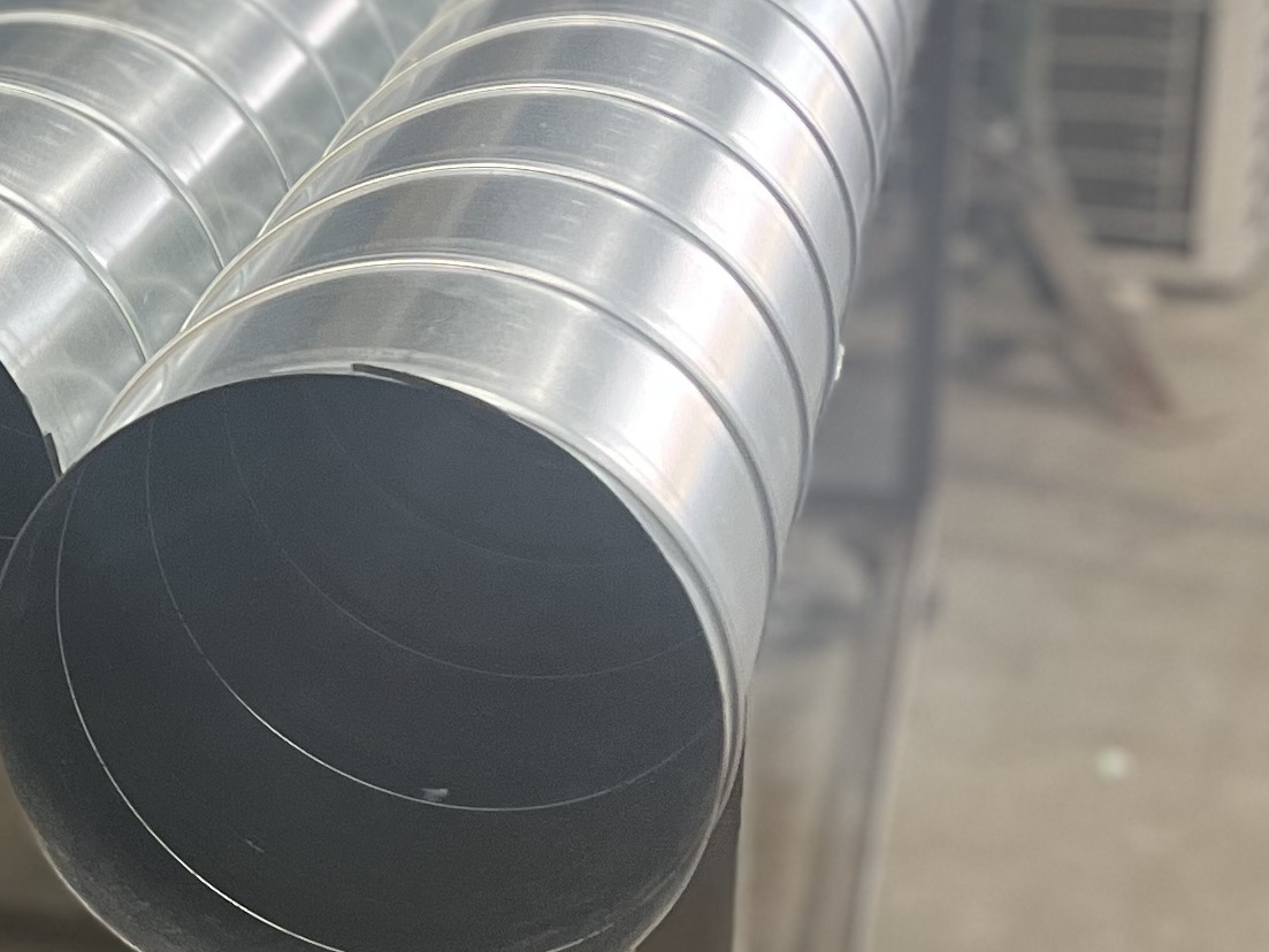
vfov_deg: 15.6
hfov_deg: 18.4
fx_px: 3484
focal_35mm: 95
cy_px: 410
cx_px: -617
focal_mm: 5.1
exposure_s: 1/60
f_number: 1.6
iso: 160
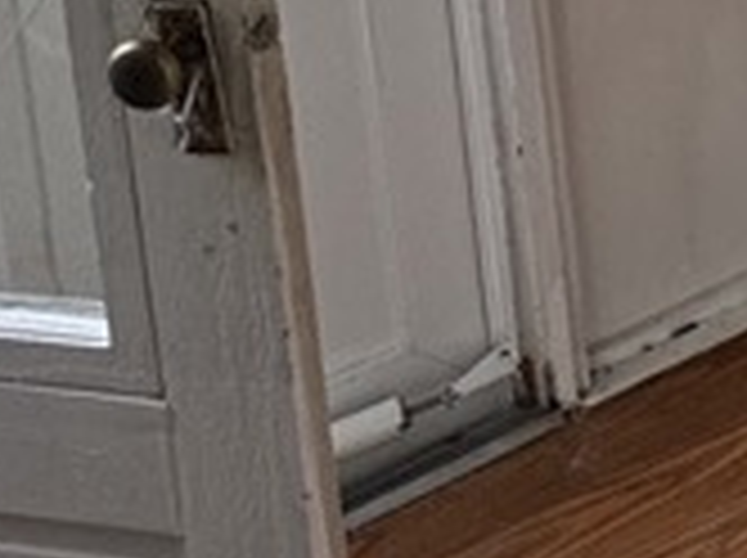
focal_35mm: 108
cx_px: 1620
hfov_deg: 14.3
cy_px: -778
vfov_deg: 11.4
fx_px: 2327
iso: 40
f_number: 2.2
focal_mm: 2.22
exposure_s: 1/99
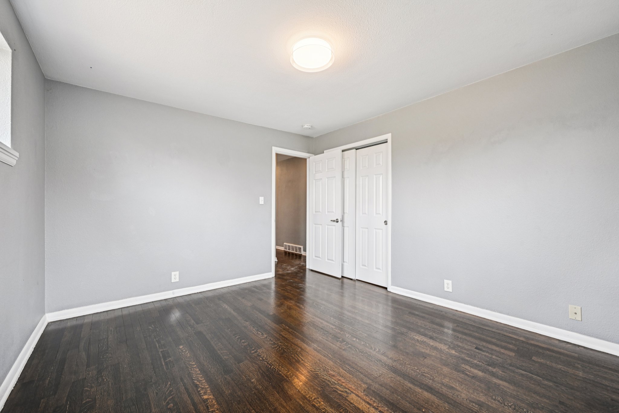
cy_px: 206
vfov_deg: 81.2
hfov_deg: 104.3
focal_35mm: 14
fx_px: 241
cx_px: 310
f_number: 11
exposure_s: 1/8
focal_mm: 14
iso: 400
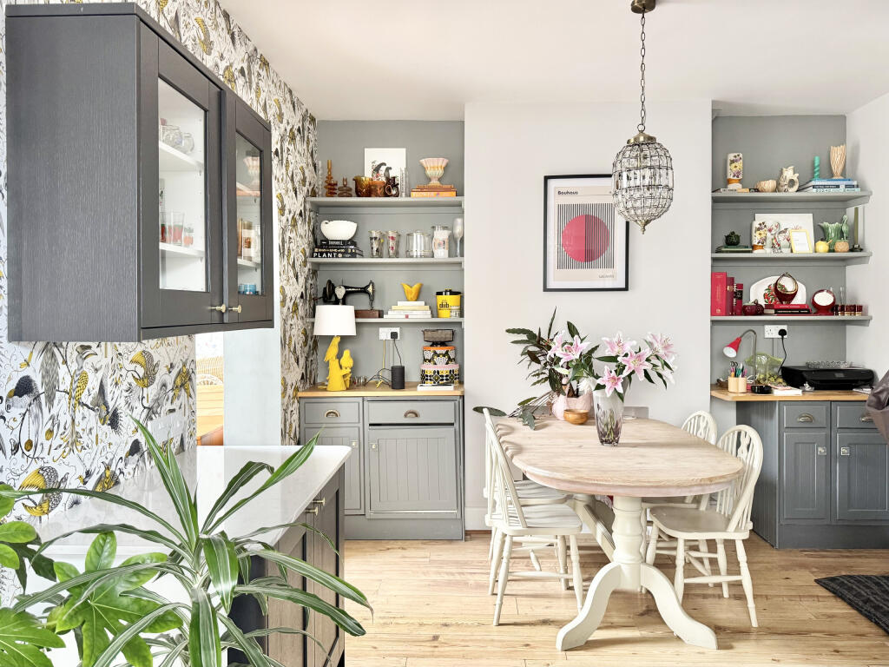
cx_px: 444
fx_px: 616
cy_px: 334
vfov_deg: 56.8
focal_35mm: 24
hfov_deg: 71.6
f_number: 1.78
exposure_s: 1/60
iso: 320
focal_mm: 6.76
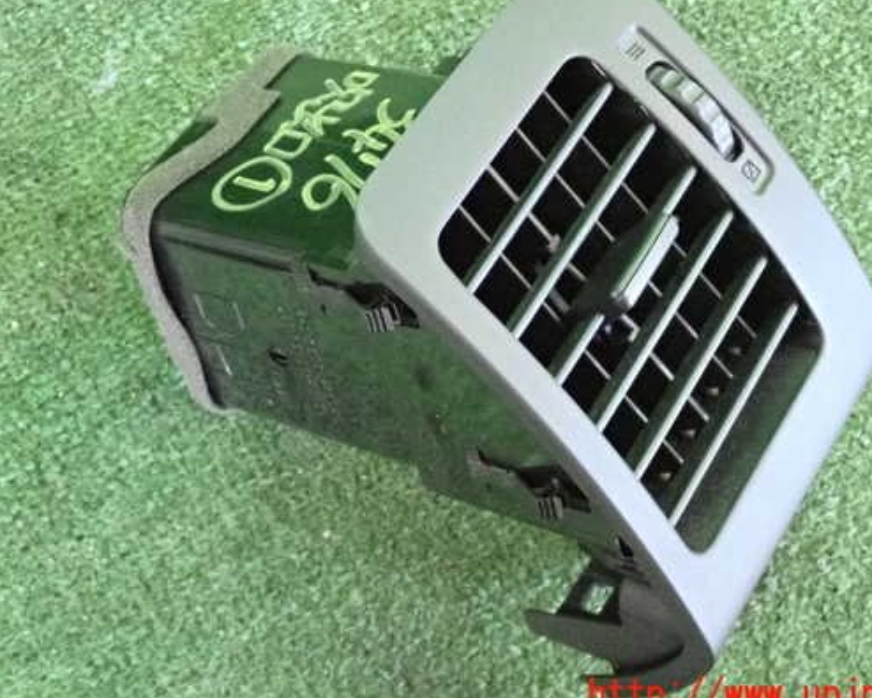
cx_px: 457
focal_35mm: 64
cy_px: 320
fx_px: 1651
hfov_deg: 29.6
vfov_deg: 23.8
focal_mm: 9.65
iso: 4000
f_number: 3.3
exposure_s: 1/125
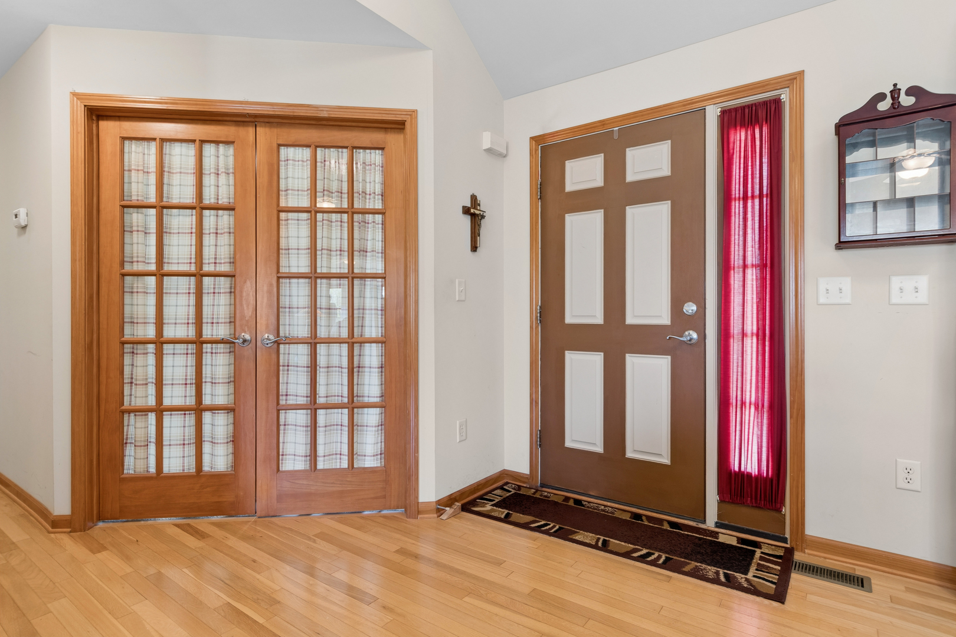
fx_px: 478
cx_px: 478
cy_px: 318
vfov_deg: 67.4
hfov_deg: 90.0
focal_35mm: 18
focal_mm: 12
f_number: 8
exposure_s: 1/8
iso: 250
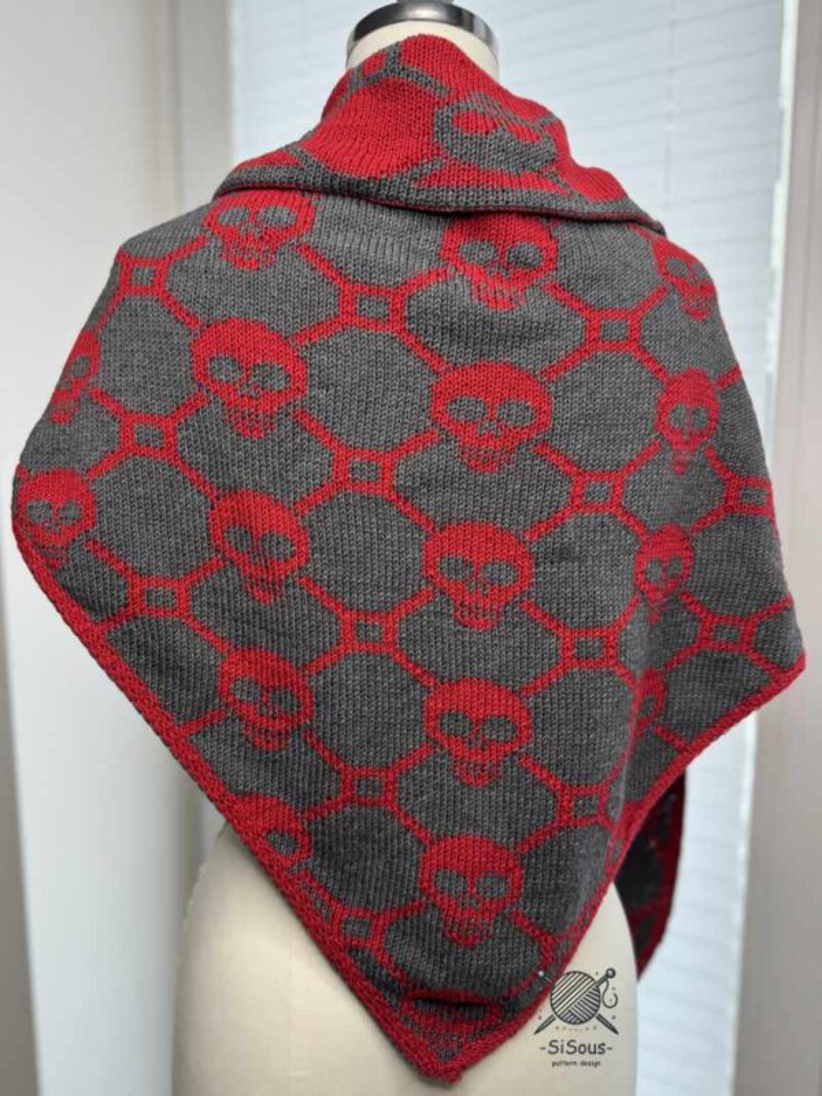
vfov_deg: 71.6
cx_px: 411
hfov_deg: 56.8
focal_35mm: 24
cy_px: 548
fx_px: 760
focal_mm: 6.8
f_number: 1.8
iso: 64
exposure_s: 1/181
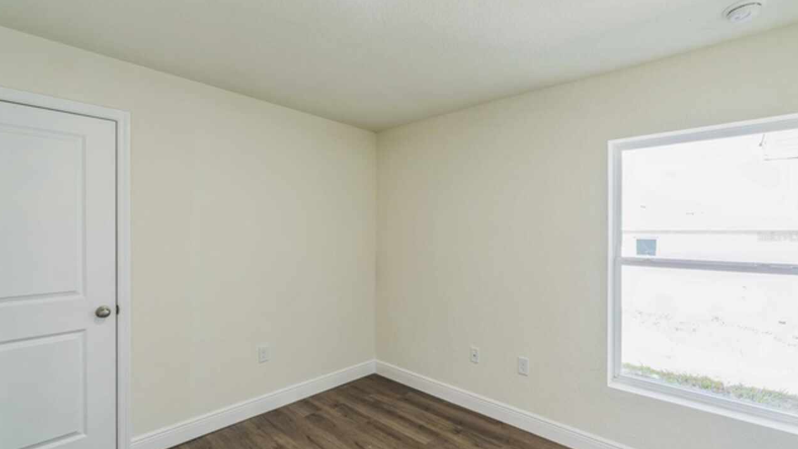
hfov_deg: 95.9
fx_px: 360
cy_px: 237
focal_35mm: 17
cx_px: 397
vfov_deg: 63.9
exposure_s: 1/13
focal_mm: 16
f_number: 8
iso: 400
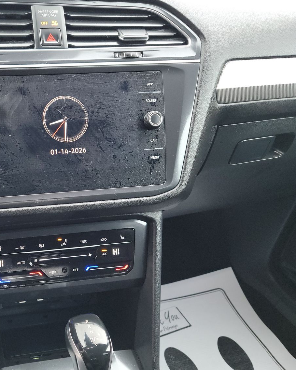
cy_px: 187
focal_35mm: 33
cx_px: 37
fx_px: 361
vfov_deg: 54.2
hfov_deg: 41.5
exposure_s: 1/59
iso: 1167
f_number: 1.8
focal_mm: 6.7
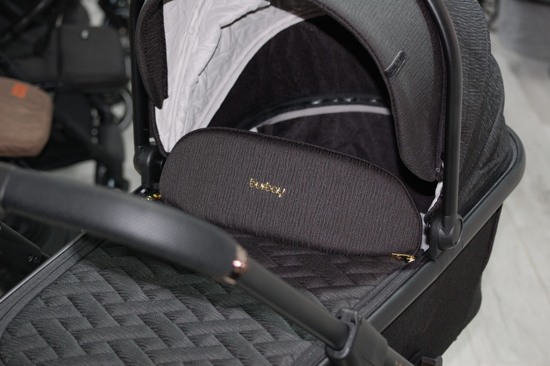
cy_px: 183
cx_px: 275
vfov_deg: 16.5
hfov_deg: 24.6
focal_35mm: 82
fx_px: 1259
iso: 400
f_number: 4
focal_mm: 55
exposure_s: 1/60
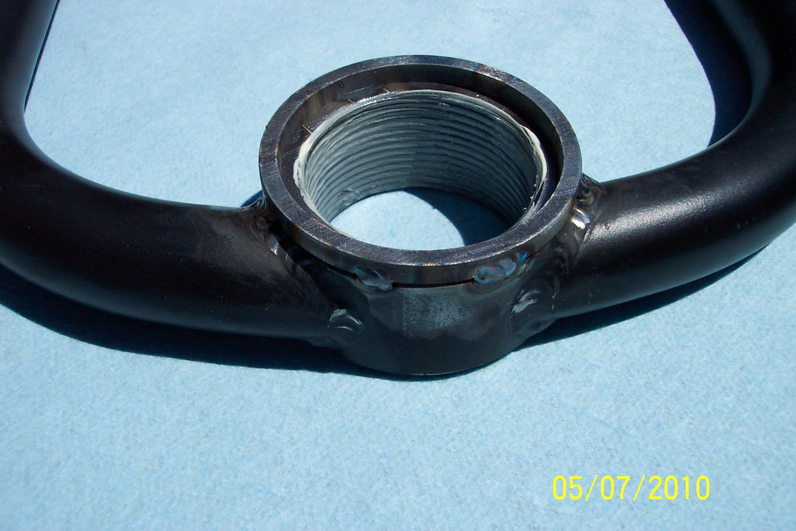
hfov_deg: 50.7
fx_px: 840
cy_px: 266
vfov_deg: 35.1
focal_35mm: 38
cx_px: 398
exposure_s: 1/1000
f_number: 4.8
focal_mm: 8
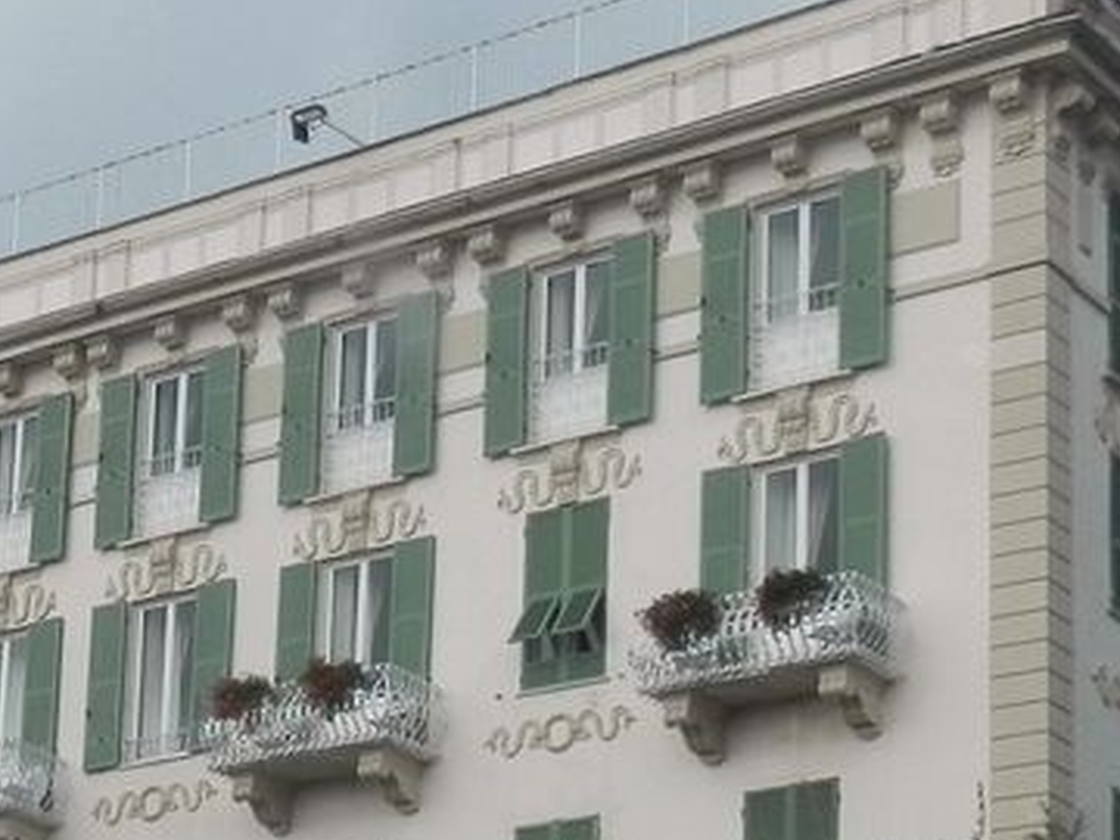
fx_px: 3591
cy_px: 961
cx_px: -274
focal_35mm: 111
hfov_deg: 16.9
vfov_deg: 13.1
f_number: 3
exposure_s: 1/800
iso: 80
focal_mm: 4.5
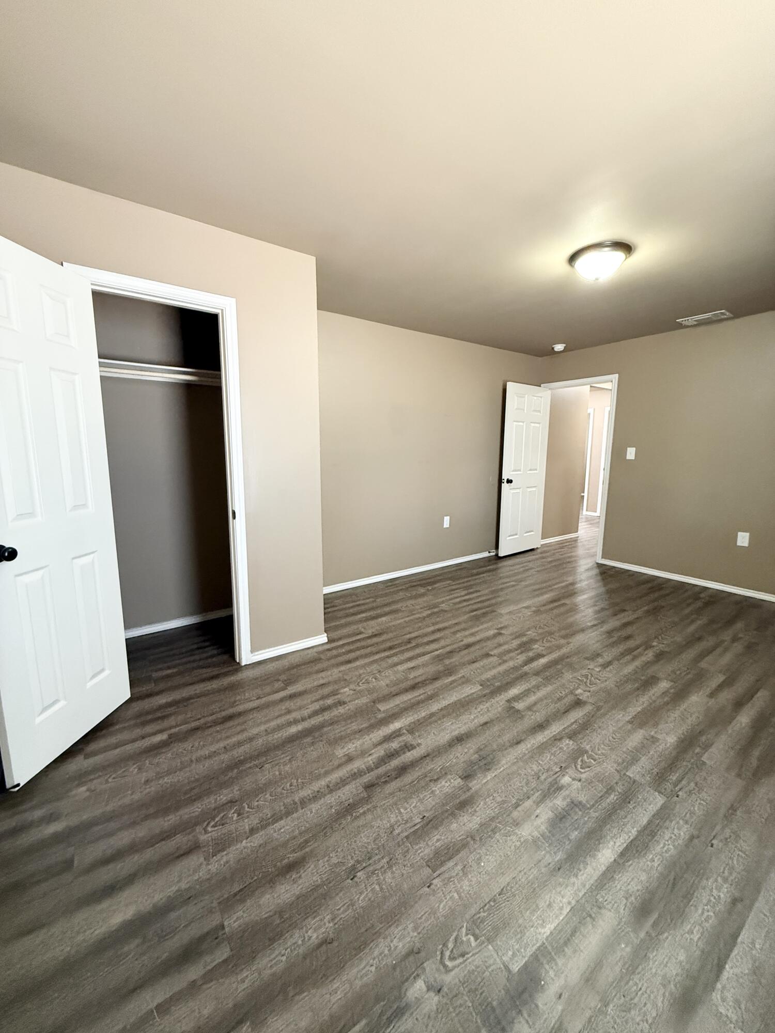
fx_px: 418
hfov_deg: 85.7
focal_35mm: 14
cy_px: 516
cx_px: 388
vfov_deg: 102.1
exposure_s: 1/60
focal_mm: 2.22
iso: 800
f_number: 2.2
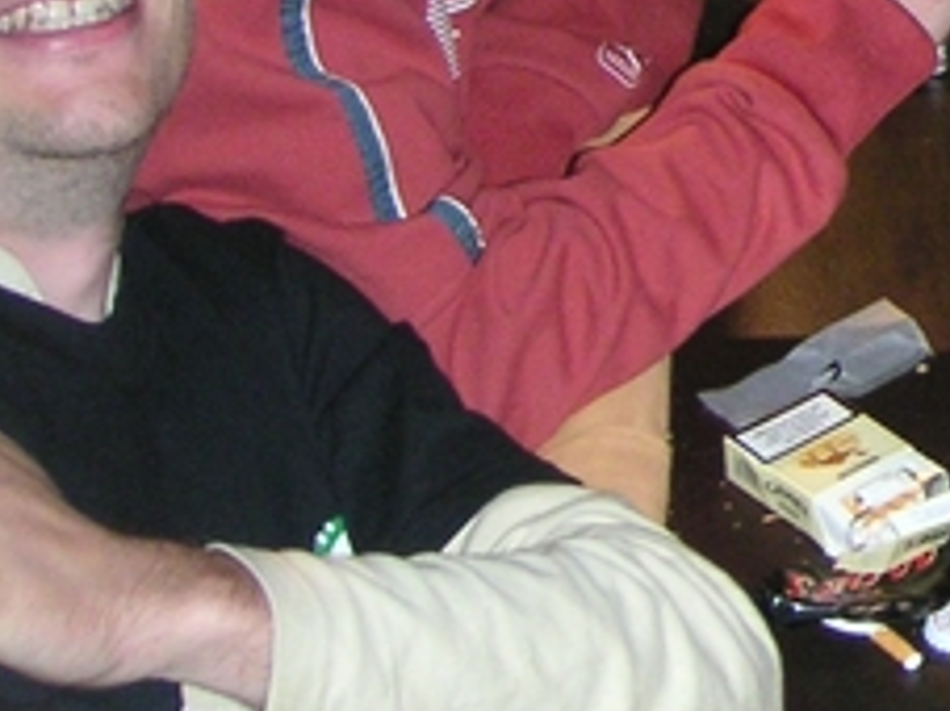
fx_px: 3676
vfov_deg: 10.7
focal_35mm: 134
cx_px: 1553
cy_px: -364
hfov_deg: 13.6
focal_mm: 6
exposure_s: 1/45
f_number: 2.8
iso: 160
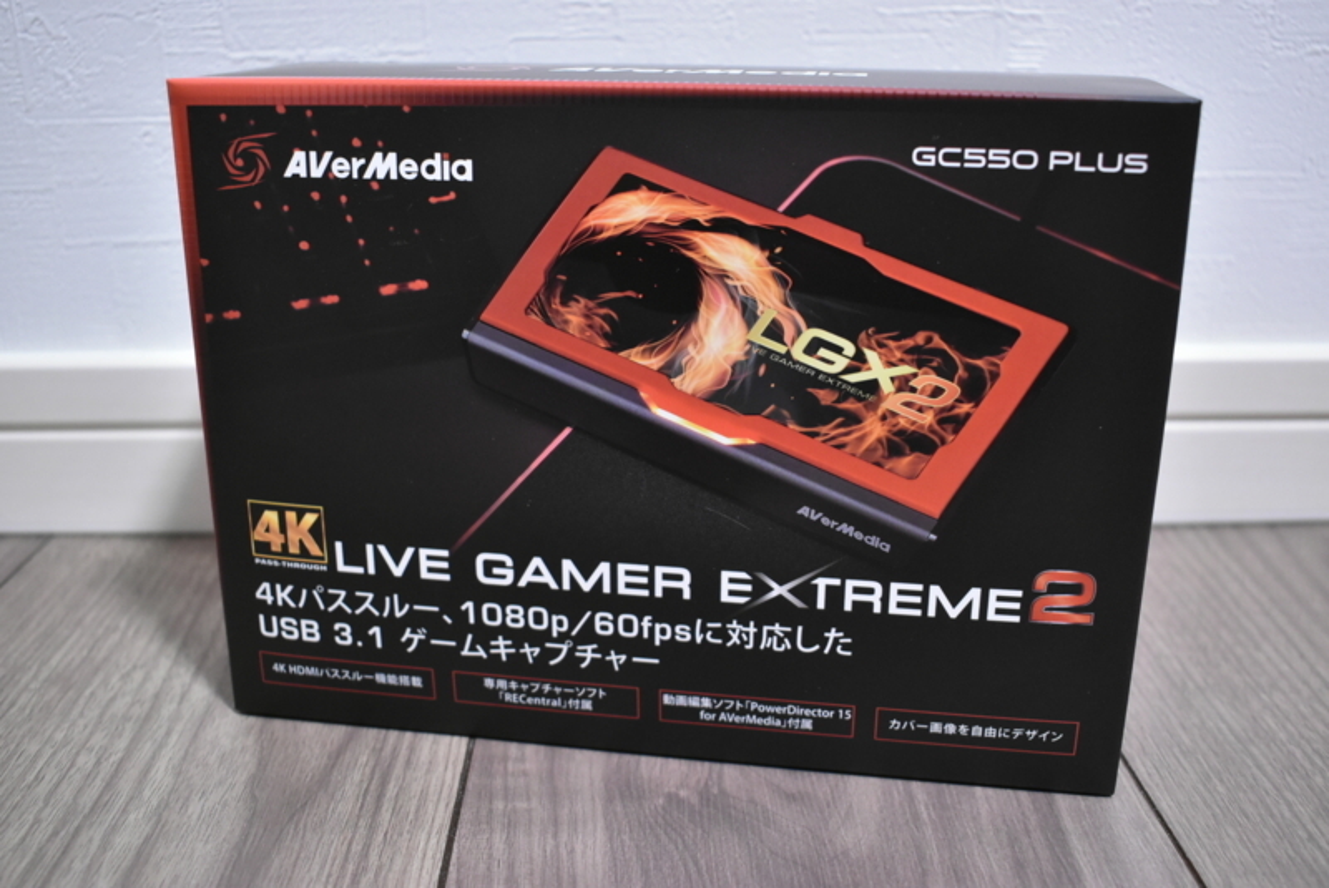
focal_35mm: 36
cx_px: 664
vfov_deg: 36.9
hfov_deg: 53.1
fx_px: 1330
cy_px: 444
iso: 2500
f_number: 4
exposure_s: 1/50
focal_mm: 24
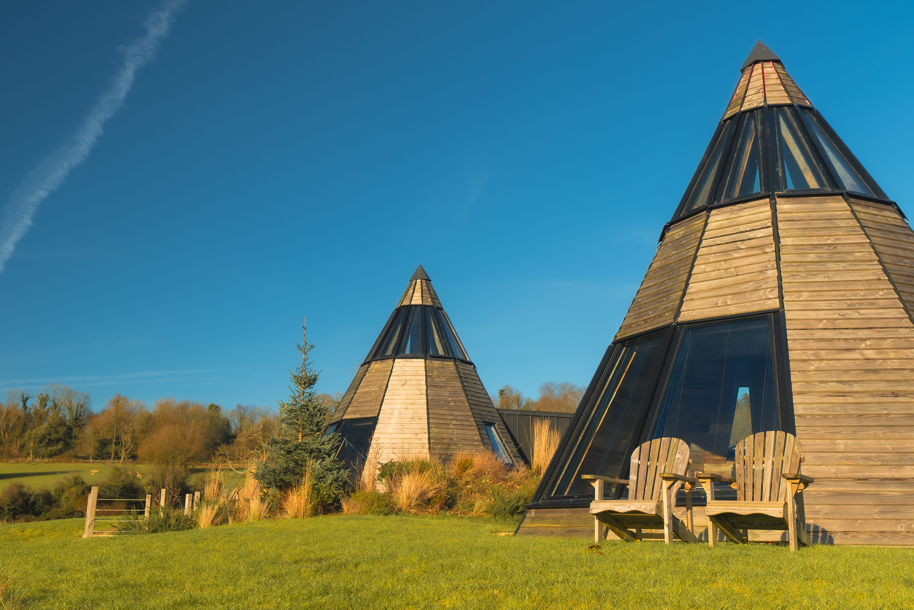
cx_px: 457
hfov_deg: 54.4
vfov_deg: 37.9
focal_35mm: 35
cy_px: 305
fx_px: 889
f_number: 4.5
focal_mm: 35
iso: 80
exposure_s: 1/200
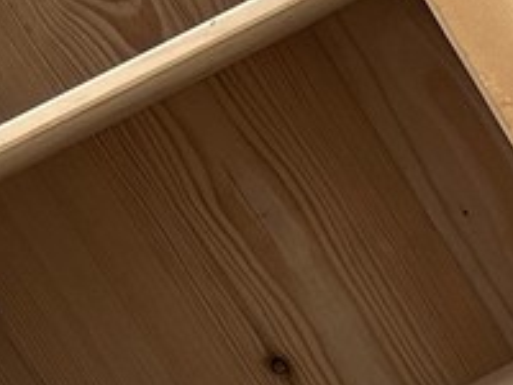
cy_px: 826
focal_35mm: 208
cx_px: 1424
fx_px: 3083
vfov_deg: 6.9
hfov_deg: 8.3
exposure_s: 1/146
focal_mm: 5.7
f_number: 1.5
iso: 32
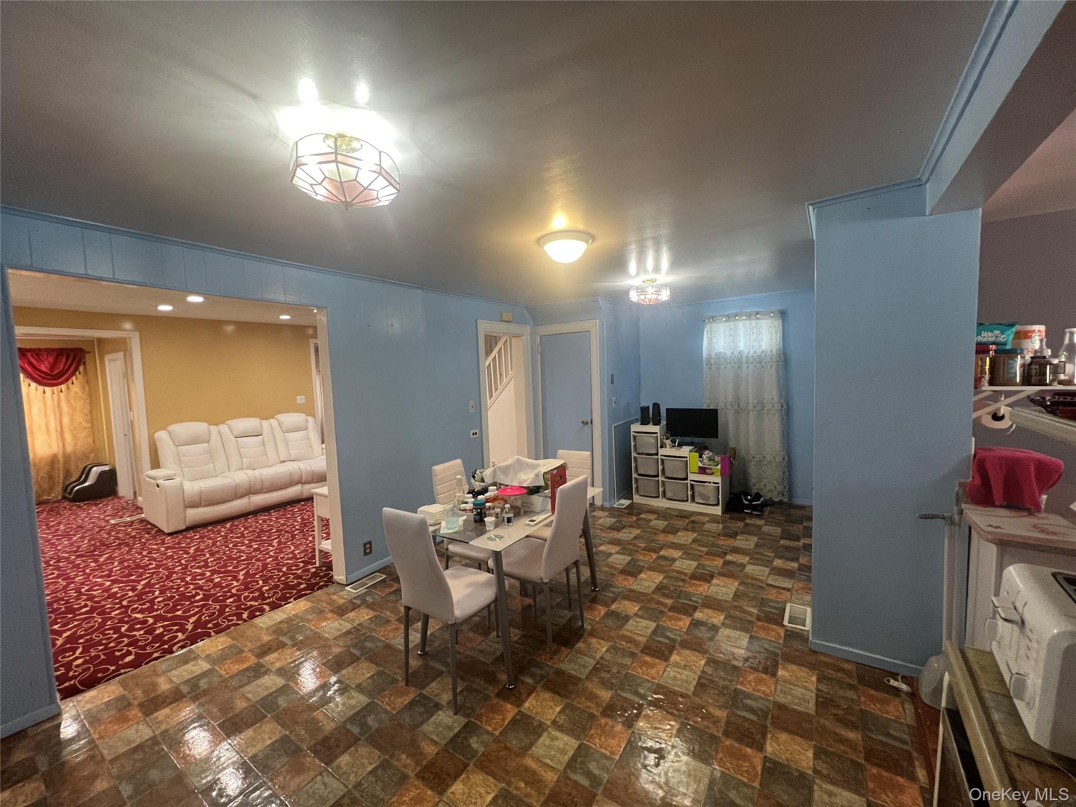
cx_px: 538
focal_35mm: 13
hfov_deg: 106.2
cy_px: 404
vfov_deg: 89.9
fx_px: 404
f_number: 1.8
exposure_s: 1/60
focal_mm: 1.57
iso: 160
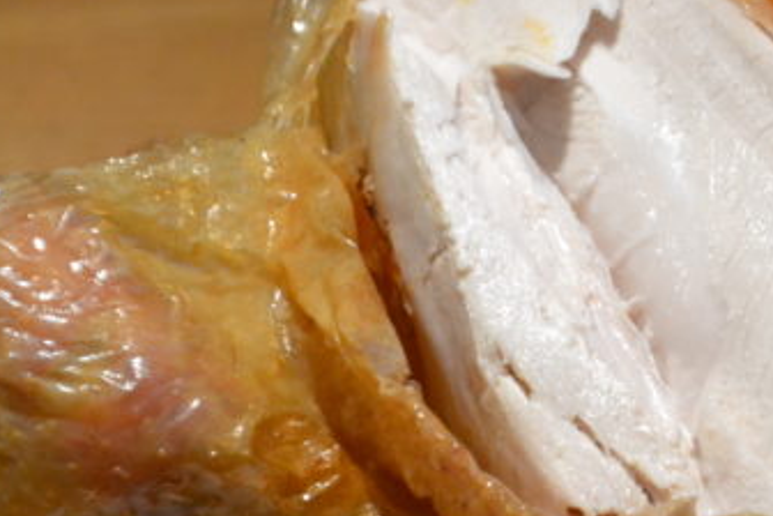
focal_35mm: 677
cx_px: 844
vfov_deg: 2.0
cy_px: 314
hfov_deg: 3.0
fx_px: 14536
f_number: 6.3
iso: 3200
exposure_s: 1/100
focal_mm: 200
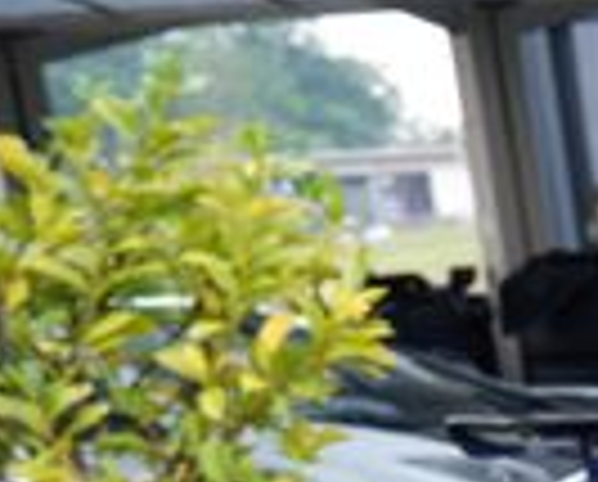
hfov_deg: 8.3
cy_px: 1133
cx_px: 2122
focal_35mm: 173
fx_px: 3069
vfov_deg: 8.3
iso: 125
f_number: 4
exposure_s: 1/60
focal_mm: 24
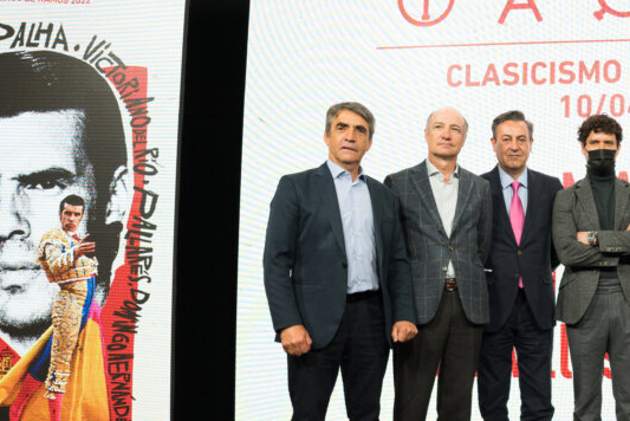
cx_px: 674
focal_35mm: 54
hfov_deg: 32.8
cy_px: 220
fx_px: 945
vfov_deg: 25.1
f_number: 2.8
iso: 1000
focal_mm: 24
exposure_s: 1/250
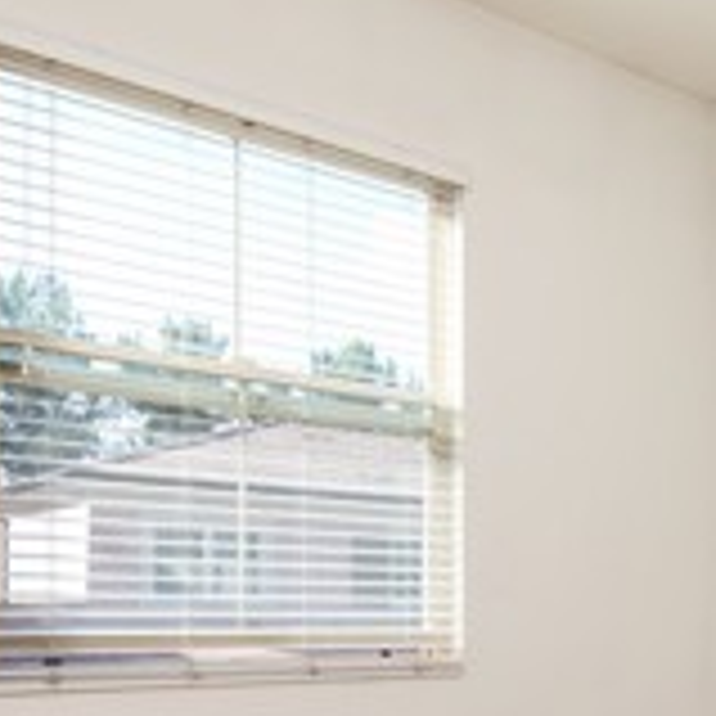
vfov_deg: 33.7
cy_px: 630
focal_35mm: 48
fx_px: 1123
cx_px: 806
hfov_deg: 31.1
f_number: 5.6
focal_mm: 14
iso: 160
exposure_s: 1/125
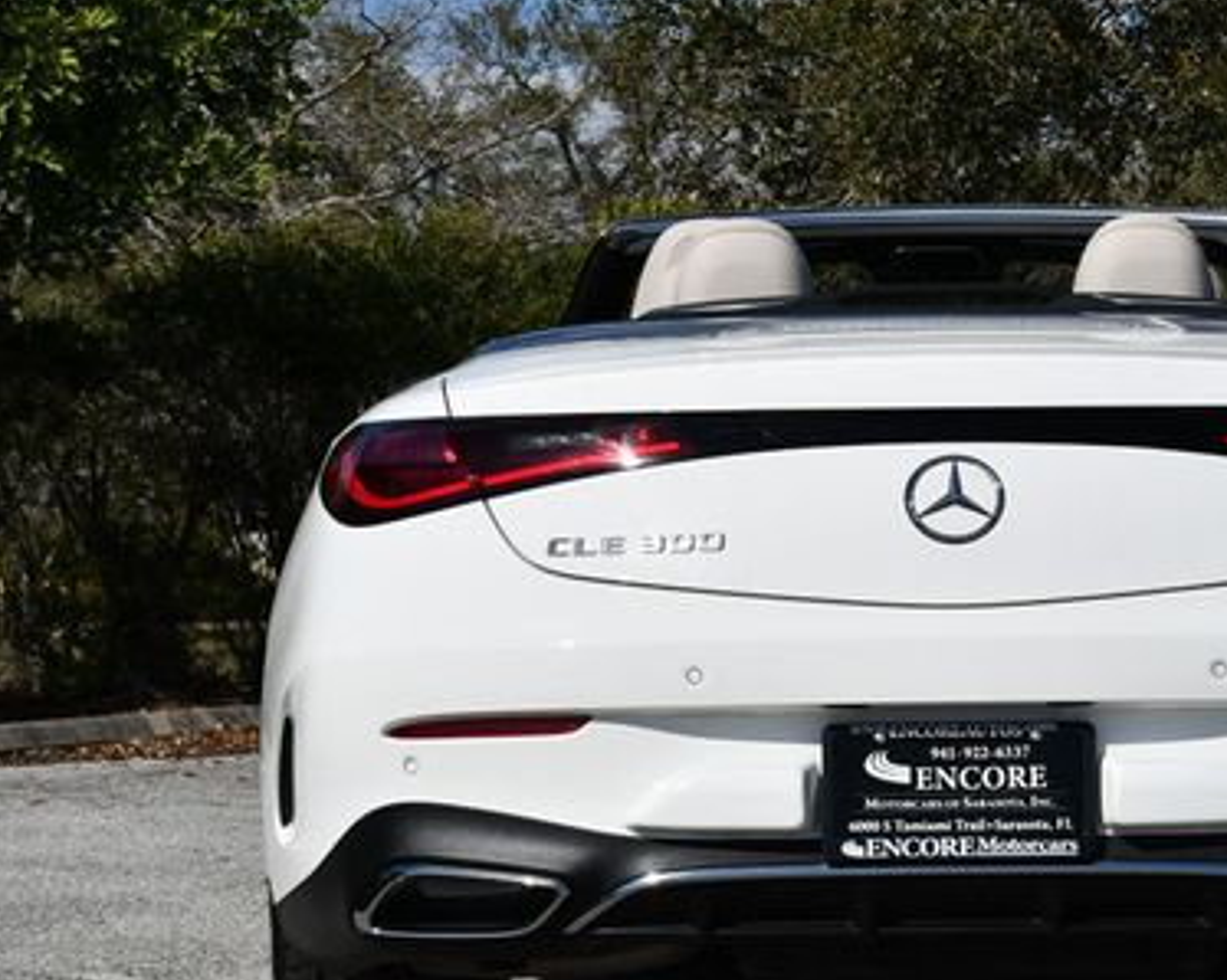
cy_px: 528
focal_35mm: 103
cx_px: 942
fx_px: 3739
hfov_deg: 18.5
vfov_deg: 14.9
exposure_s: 1/400
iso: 100
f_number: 10
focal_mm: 32
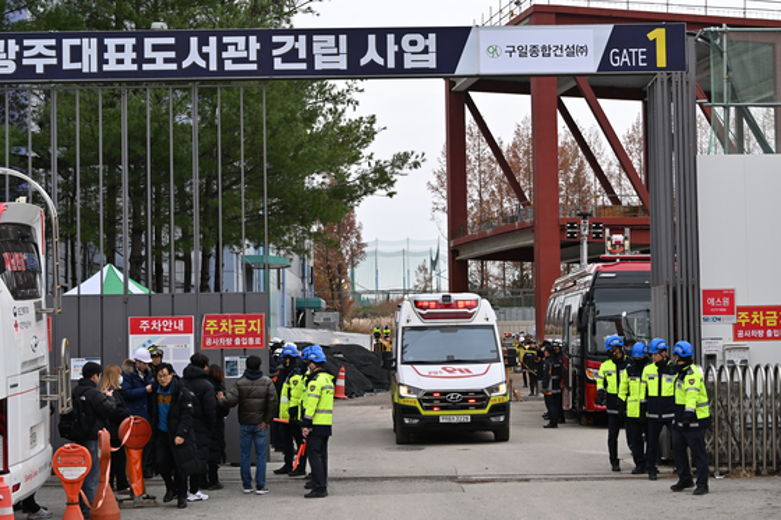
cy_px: 260
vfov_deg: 19.4
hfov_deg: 28.9
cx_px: 390
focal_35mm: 70
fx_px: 1518
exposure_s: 1/500
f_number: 5.6
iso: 500
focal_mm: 70
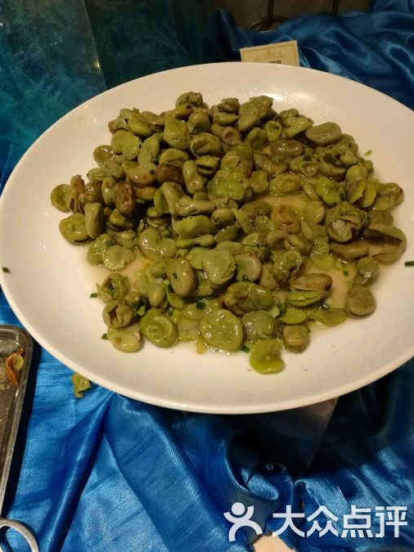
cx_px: 214
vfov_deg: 63.5
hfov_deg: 49.7
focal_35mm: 28
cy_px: 278
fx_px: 447
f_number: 2
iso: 400
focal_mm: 4.04
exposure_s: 1/33.3
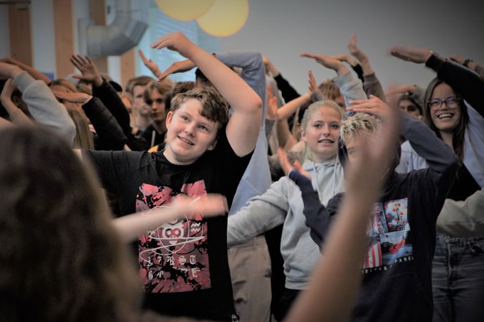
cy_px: 156
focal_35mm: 215
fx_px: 2883
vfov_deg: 6.4
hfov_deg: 9.6
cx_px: 230
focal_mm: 135
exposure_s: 1/125
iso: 800
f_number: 5.6
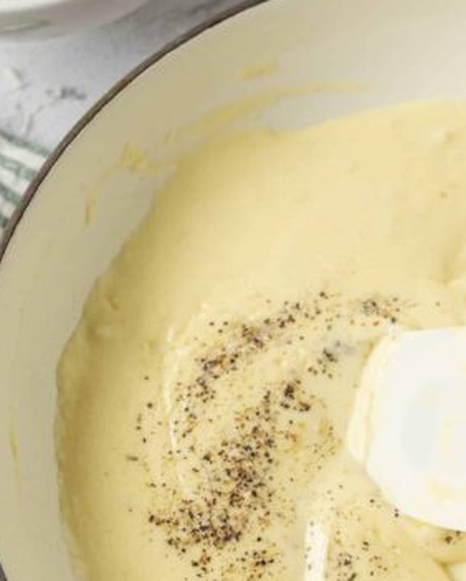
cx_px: 366
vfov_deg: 19.0
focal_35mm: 100
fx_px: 1722
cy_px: 444
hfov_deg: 15.3
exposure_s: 1/20
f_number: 5.6
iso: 500
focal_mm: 50
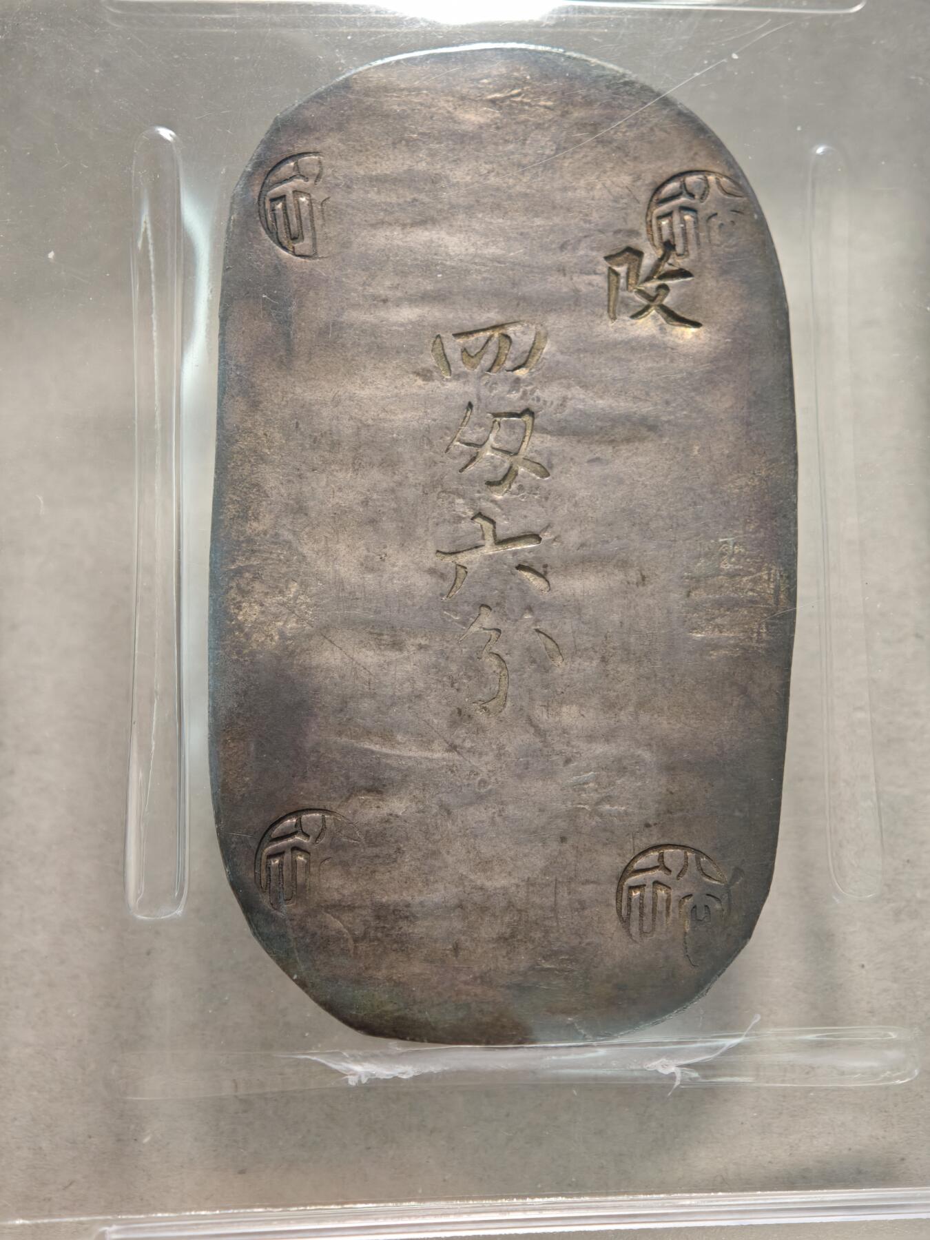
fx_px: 2149
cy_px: 620
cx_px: 465
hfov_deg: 24.4
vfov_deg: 32.2
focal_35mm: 60
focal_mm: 9
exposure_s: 1/89
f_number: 2
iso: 1000
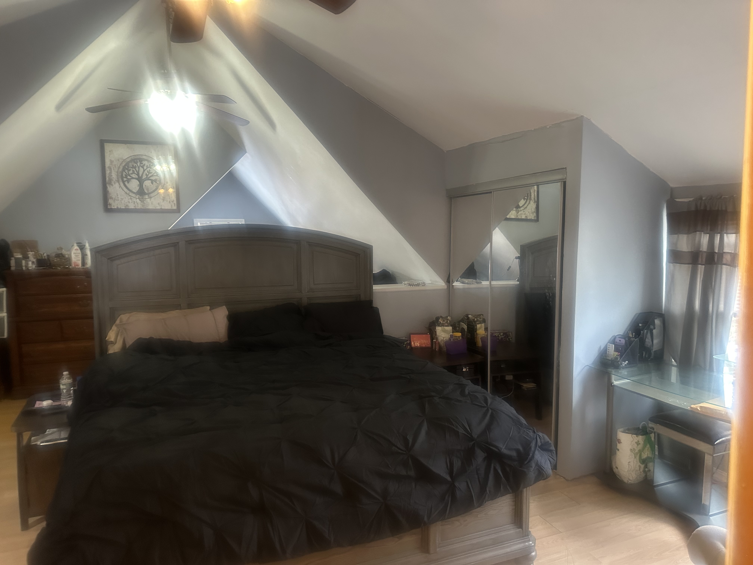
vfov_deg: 56.8
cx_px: 376
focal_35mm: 24
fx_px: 522
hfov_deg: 71.6
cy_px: 282
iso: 640
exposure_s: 1/40
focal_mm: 6.86
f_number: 1.78
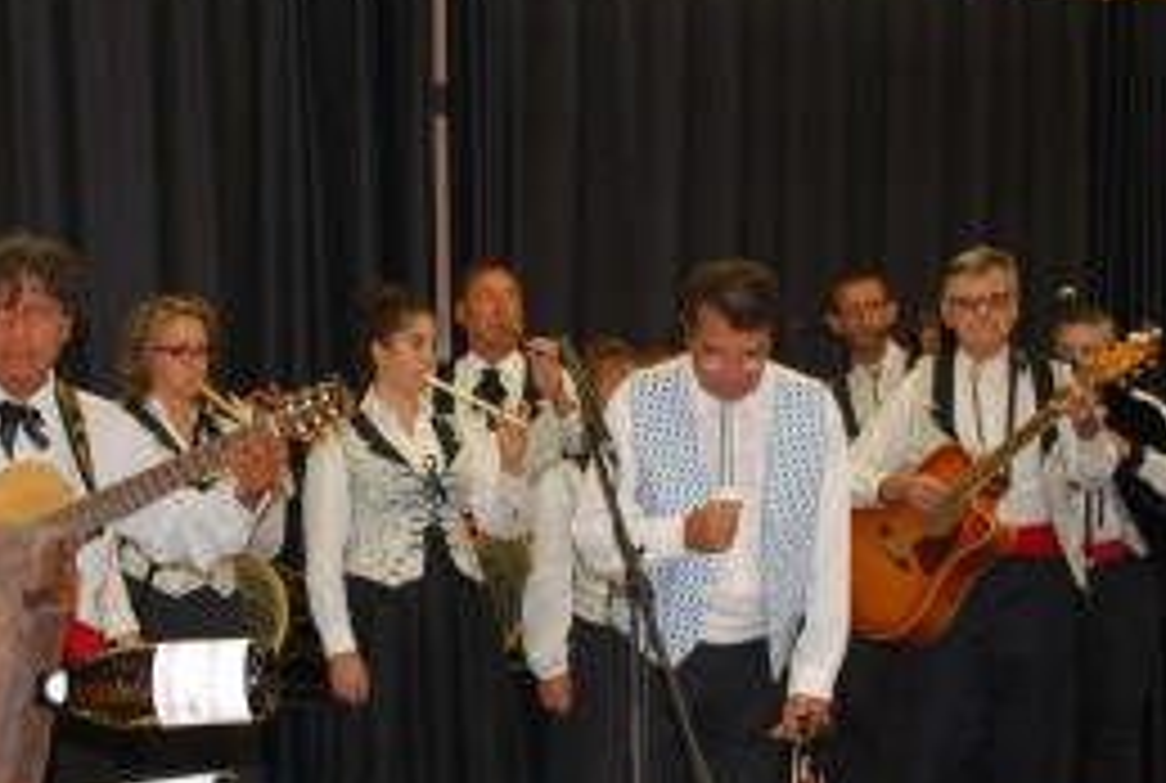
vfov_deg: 18.5
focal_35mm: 74
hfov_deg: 27.0
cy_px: 502
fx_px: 2402
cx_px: 347
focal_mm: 20
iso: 220
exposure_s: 1/60
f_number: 3.8
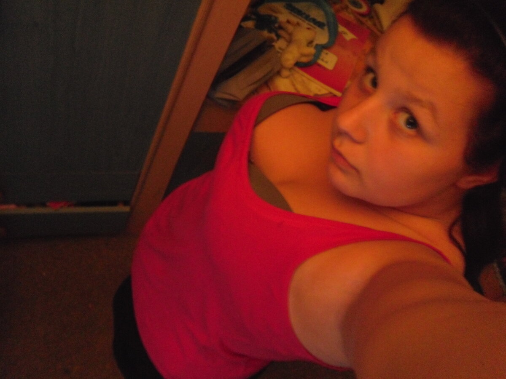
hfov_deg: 52.6
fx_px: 512
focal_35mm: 35
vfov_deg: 40.7
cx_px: 253
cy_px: 190
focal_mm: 6.36
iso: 800
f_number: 3.8
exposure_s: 1/8
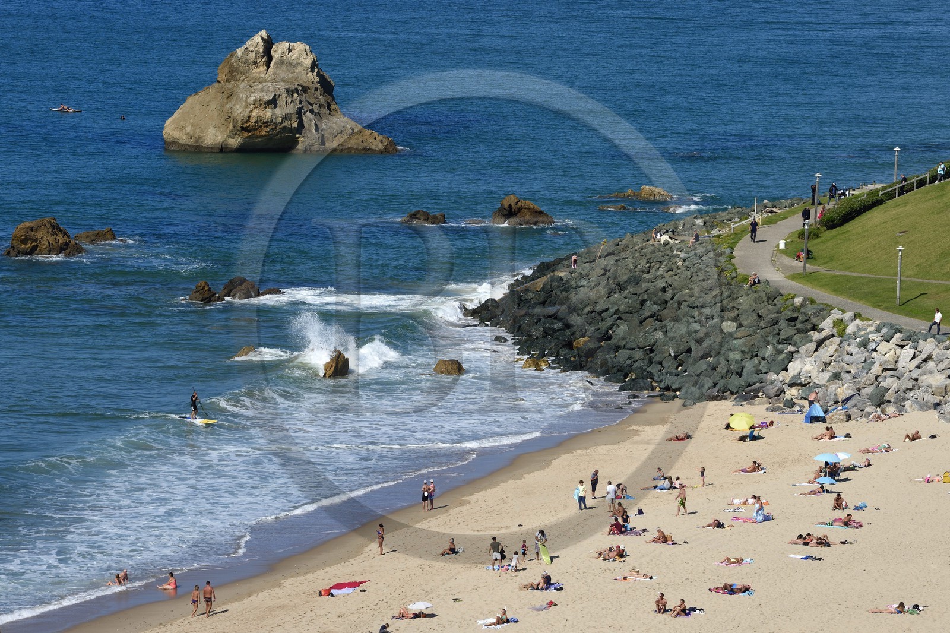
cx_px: 475
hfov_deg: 10.3
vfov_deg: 6.9
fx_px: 5276
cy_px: 316
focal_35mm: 200
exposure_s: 1/250
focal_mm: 200
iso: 200
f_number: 14
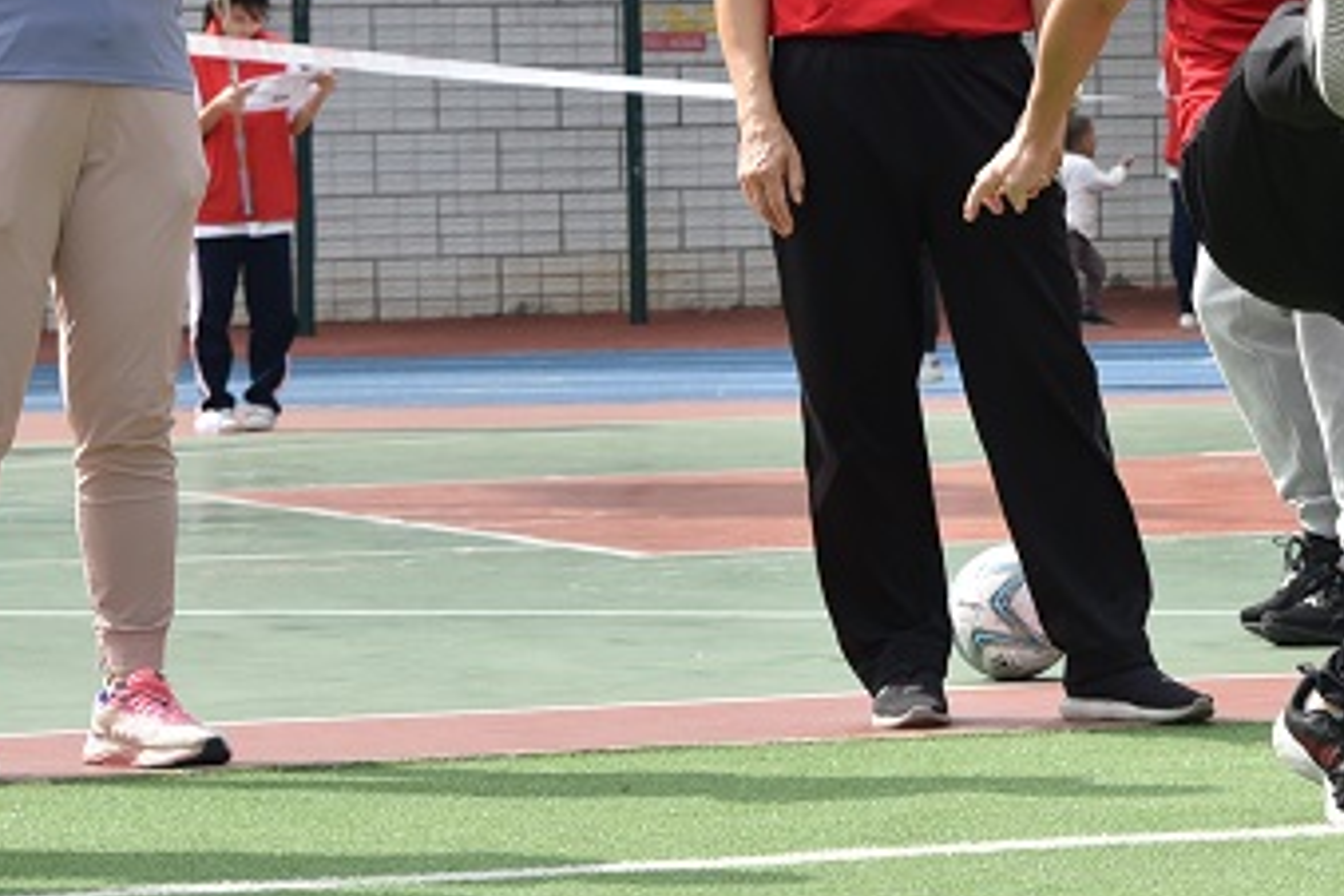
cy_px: 59
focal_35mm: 236
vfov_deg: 5.8
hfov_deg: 8.7
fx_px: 8810
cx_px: 1356
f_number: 11
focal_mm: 100
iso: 640
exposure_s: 1/500
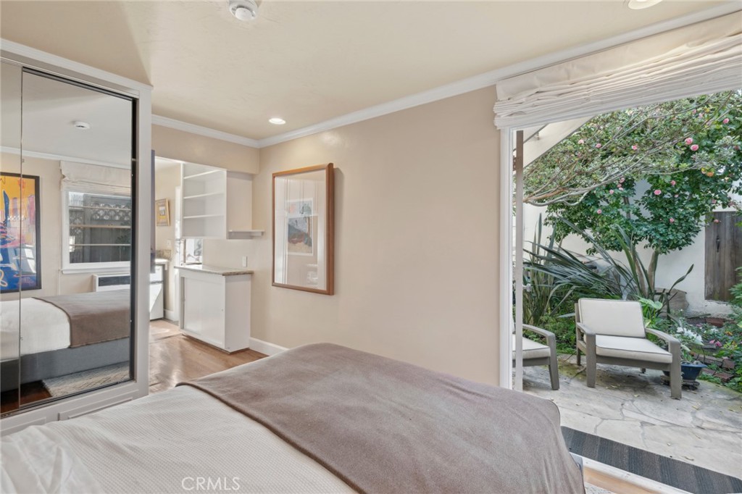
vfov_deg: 73.7
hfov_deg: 96.8
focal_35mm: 16
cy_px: 247
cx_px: 371
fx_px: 330
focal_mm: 16
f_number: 9
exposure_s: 1/6
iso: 200
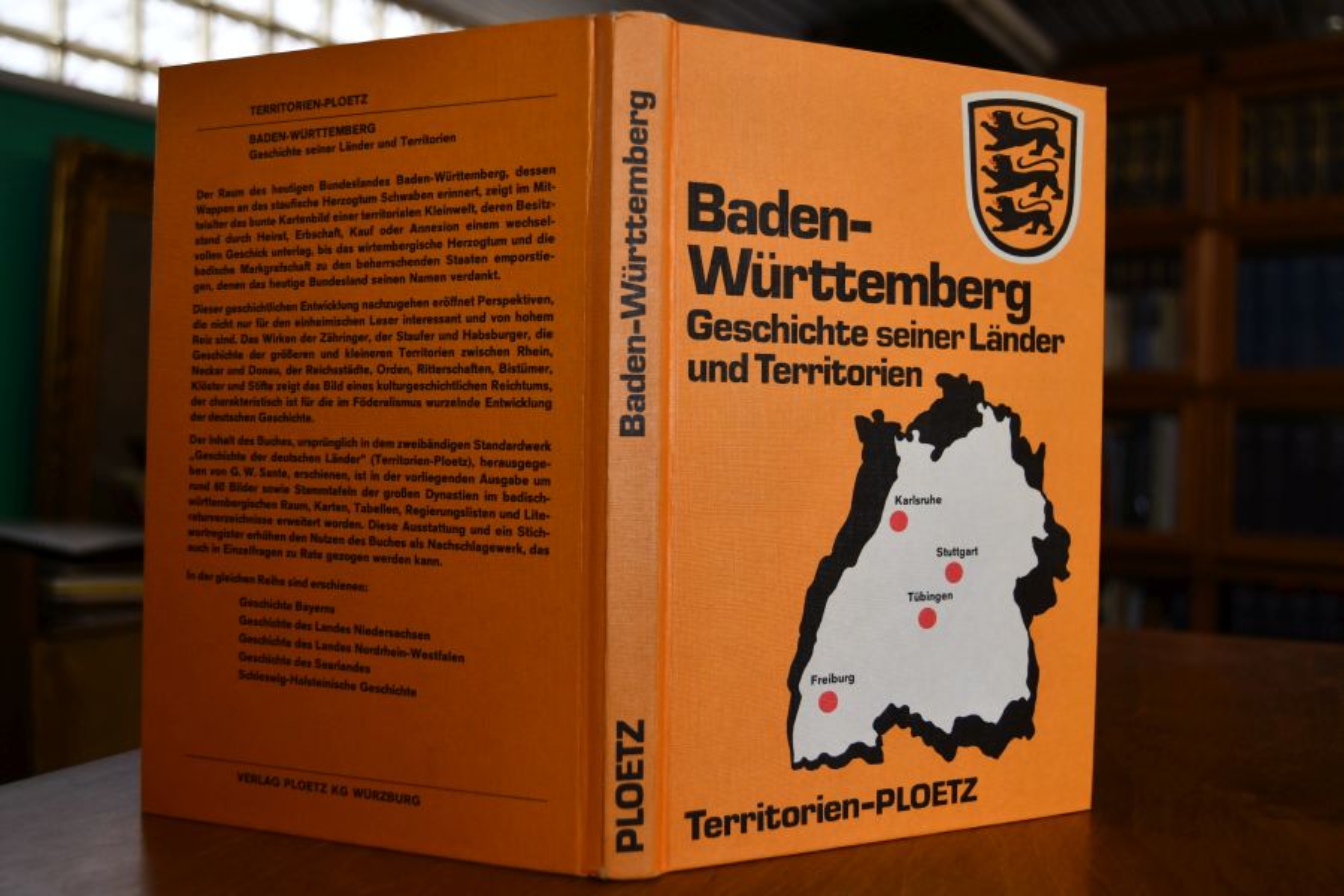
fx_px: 1232
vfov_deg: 40.0
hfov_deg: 57.2
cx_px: 672
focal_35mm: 33
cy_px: 448
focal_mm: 22
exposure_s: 1/250
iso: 500
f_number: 3.5
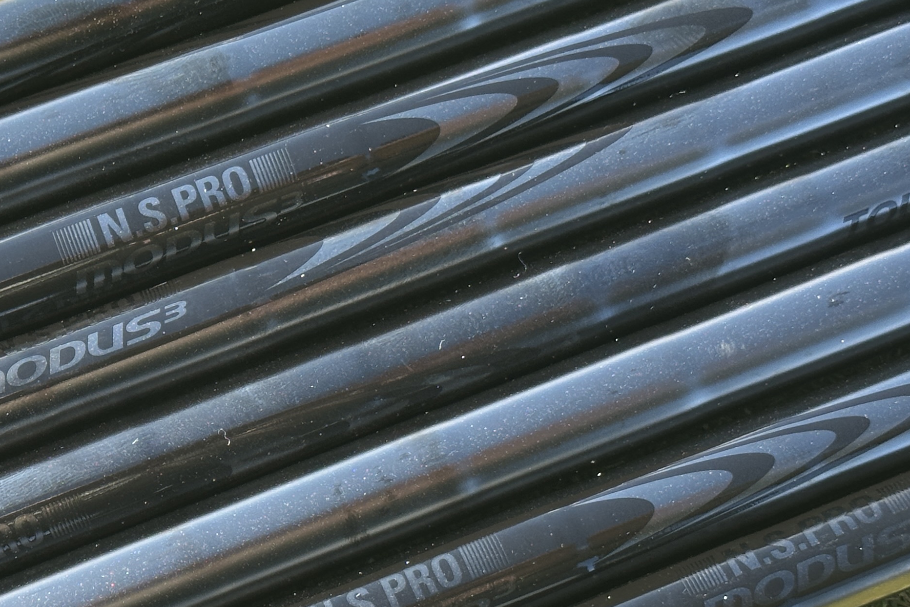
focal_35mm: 108
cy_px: 394
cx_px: 123
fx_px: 2730
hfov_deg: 18.7
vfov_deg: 12.7
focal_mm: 6.86
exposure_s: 1/767
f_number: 1.78
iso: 64
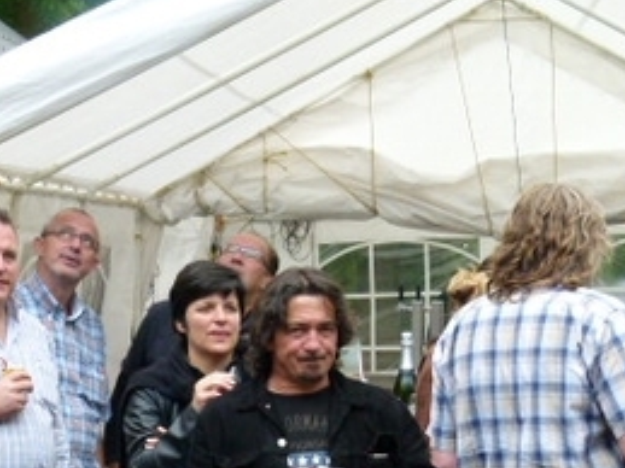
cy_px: 468
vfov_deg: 9.1
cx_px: 328
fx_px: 2924
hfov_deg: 12.2
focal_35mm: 162
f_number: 3.3
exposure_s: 1/60
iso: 250
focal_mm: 12.6
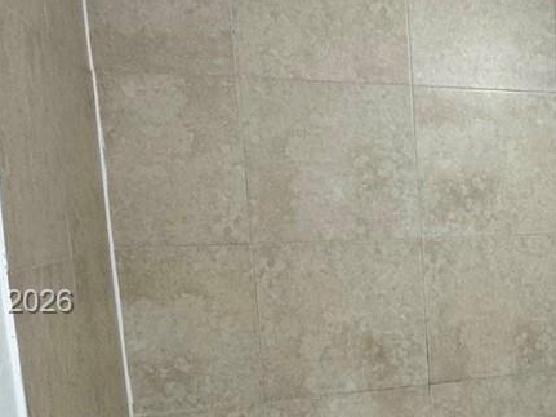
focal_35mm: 52
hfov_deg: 30.1
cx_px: 703
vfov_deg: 27.7
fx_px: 835
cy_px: 303
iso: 125
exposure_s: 1/120
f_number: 2.2
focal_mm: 2.22
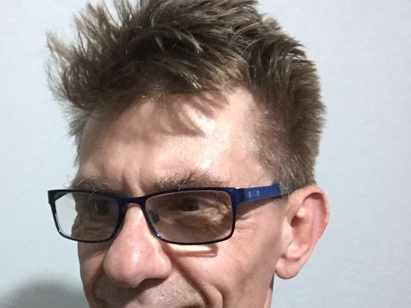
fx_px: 499
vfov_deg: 33.7
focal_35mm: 42
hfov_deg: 44.8
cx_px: 205
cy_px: 232
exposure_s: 1/25
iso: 320
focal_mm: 2.65
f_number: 2.2
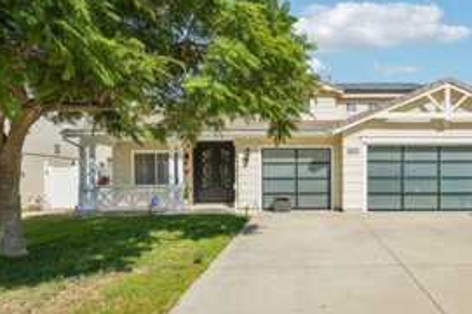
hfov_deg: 71.9
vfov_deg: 52.6
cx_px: 310
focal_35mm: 24
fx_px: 314
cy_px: 190
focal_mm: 16
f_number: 8
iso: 400
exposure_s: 1/1500
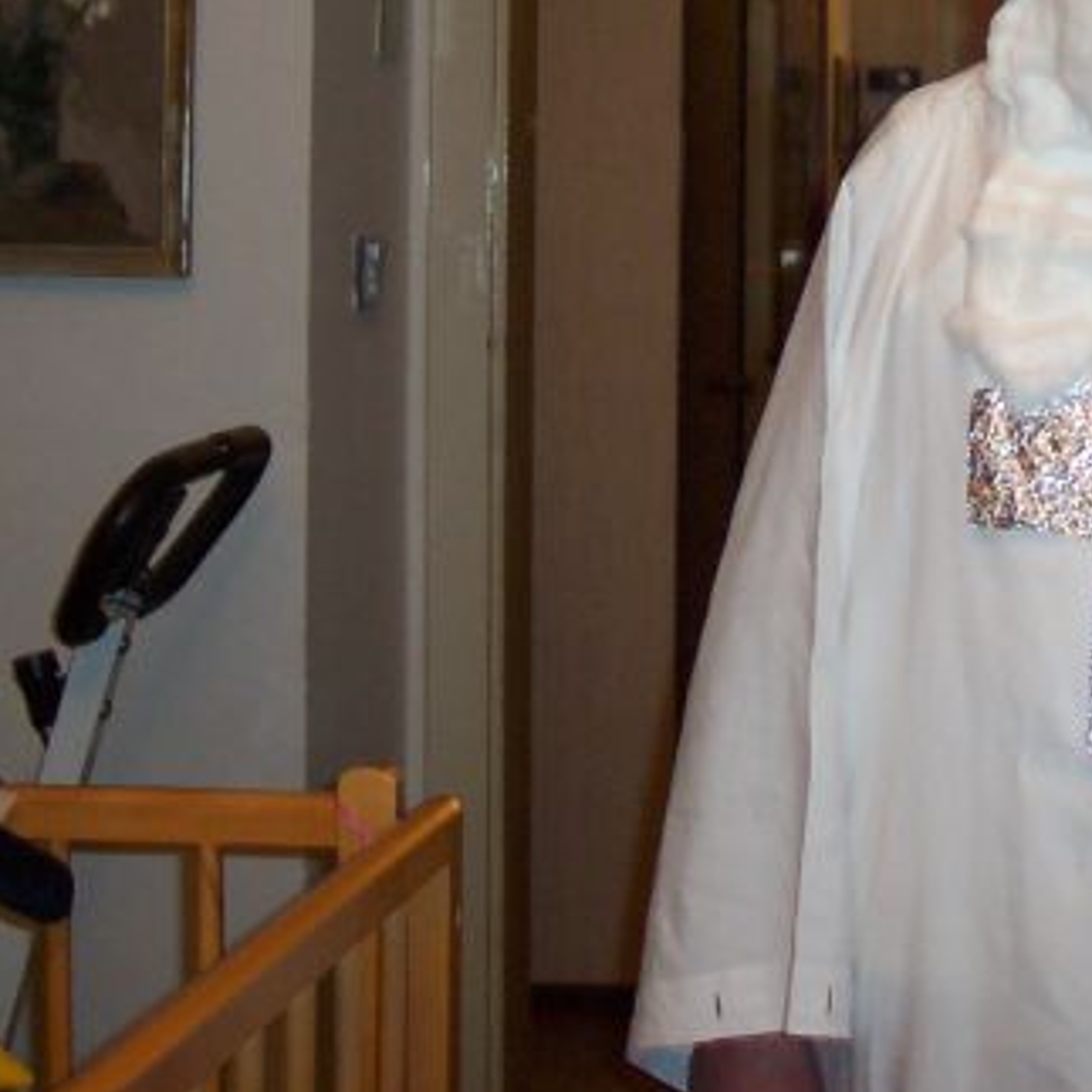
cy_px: 145
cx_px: 1133
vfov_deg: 19.0
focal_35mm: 90
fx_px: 3212
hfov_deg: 18.7
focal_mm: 8
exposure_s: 1/30
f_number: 2.8
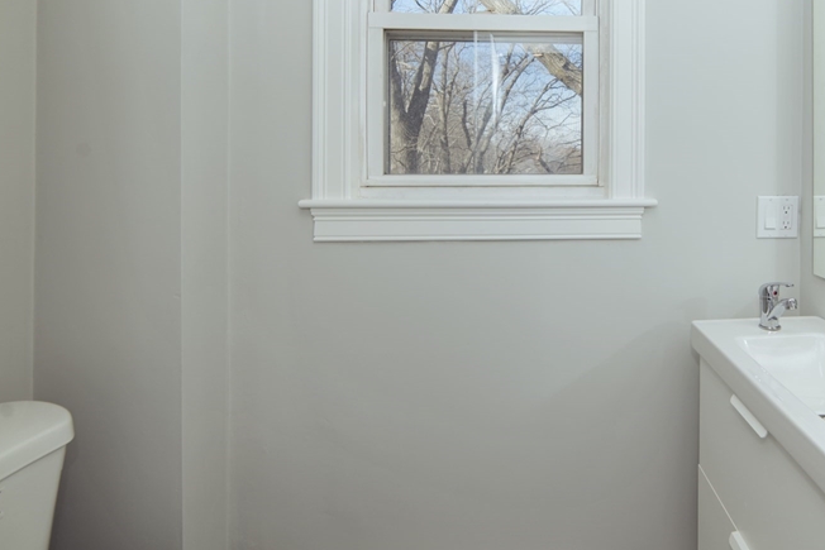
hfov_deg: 75.7
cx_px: 561
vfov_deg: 55.4
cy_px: 162
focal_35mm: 22
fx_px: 504
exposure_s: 1/125
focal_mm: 14
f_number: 8
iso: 200
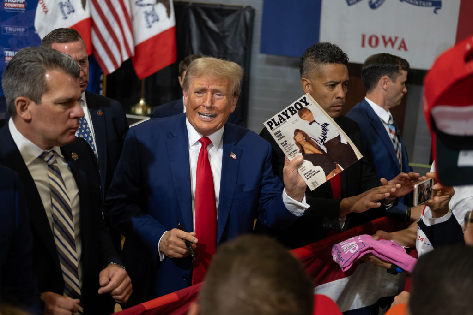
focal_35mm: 53
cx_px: 236
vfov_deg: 25.5
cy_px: 158
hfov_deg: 37.5
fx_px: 696
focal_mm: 35
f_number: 2
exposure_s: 1/250
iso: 800
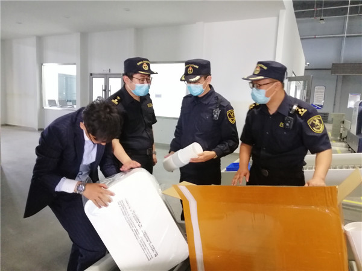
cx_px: 181
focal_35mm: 26
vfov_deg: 53.1
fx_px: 272
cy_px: 136
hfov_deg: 67.3
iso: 640
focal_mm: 3.81
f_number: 2.2
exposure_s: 1/25
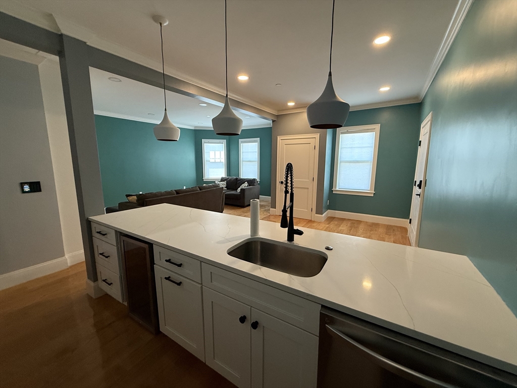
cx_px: 258
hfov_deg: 102.1
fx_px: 209
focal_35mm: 14
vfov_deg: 85.7
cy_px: 194
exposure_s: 1/63
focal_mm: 2.22
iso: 320
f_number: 2.2
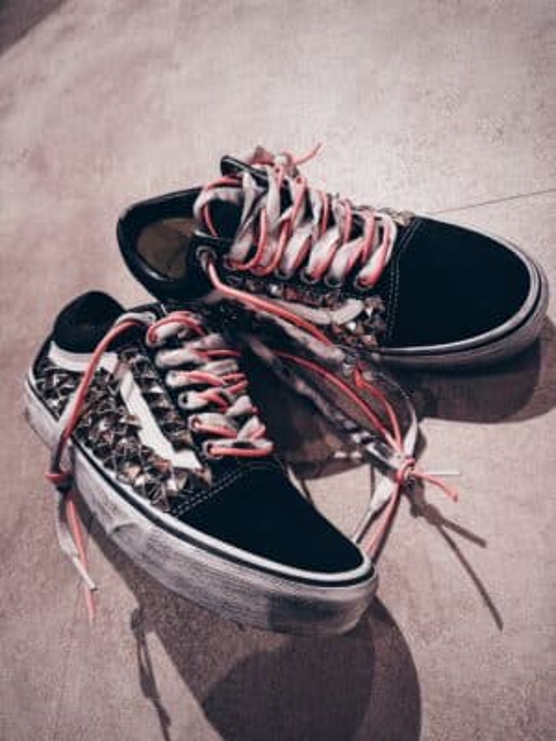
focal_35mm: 24
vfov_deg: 71.6
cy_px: 370
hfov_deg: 56.8
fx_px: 514
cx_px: 278
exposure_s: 1/100
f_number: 1.78
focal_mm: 6.76
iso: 160
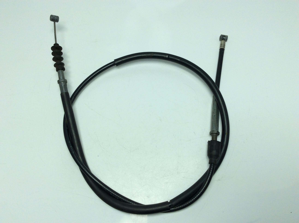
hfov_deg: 56.9
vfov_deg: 44.1
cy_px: 112
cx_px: 150
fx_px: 276
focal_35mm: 32
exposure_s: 1/608
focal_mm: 3.3
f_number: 2.4
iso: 32
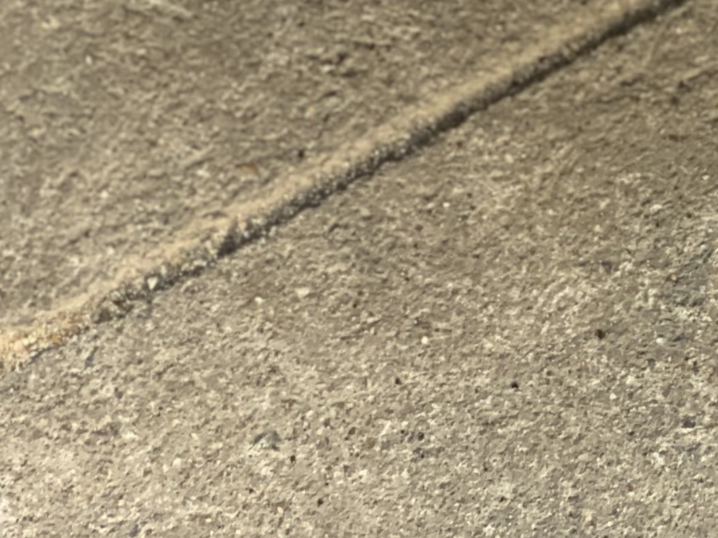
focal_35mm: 198
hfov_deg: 9.5
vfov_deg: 7.3
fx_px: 4106
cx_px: 1271
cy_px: -443
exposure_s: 1/122
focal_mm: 6
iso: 50
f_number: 2.4
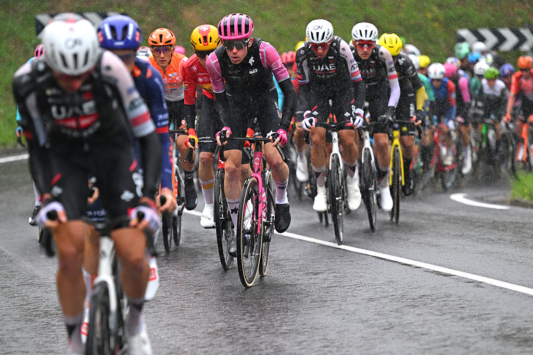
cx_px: 266
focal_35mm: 225
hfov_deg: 9.2
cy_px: 178
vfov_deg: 6.1
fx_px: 3330
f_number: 2.8
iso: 640
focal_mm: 150
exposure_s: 1/1000
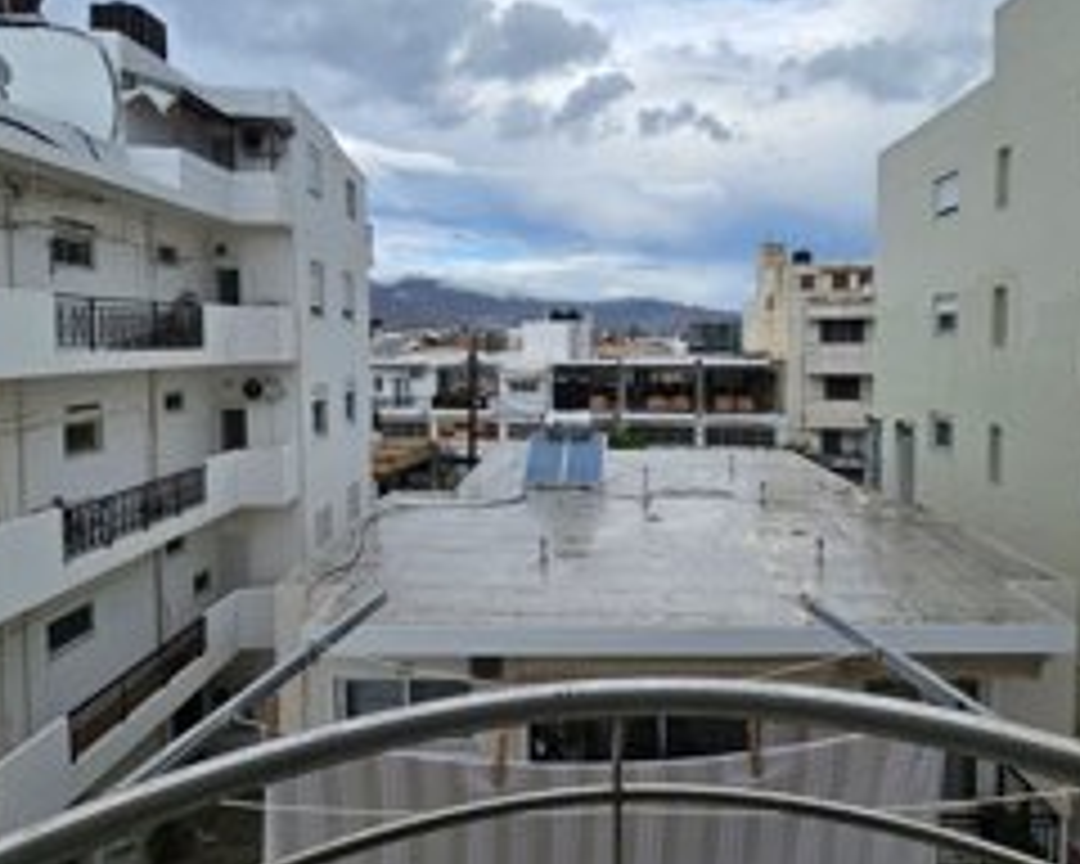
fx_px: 607
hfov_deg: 82.8
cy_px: 369
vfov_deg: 70.5
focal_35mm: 19
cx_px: 616
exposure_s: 1/1732
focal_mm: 2.2
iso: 50
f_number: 2.2
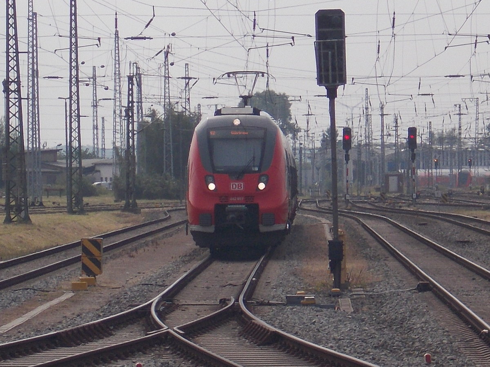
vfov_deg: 13.1
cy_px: 184
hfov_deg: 17.4
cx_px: 245
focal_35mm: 113
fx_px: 1600
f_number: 15.5
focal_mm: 20.1
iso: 80
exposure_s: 1/100
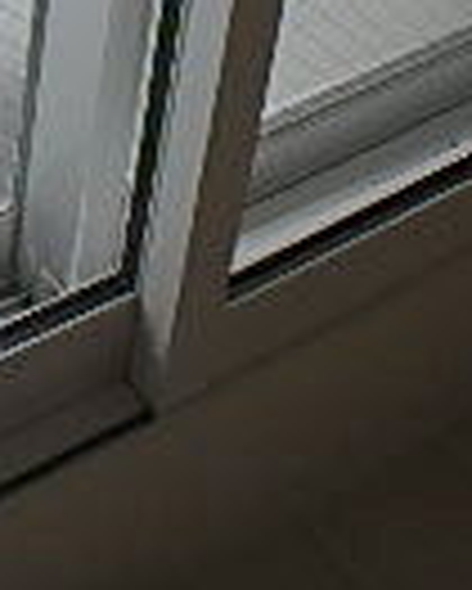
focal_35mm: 100
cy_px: -446
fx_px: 1744
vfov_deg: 16.3
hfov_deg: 14.7
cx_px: -153
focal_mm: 3.7
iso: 125
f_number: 3.5
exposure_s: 1/200
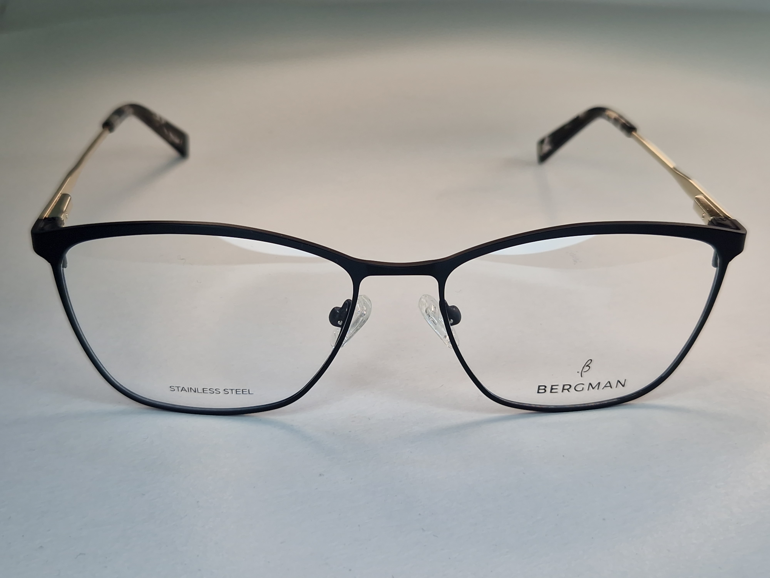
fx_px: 512
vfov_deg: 58.9
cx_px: 385
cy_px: 289
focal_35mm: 23
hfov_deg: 73.9
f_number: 1.8
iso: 50
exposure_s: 1/204
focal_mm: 5.4
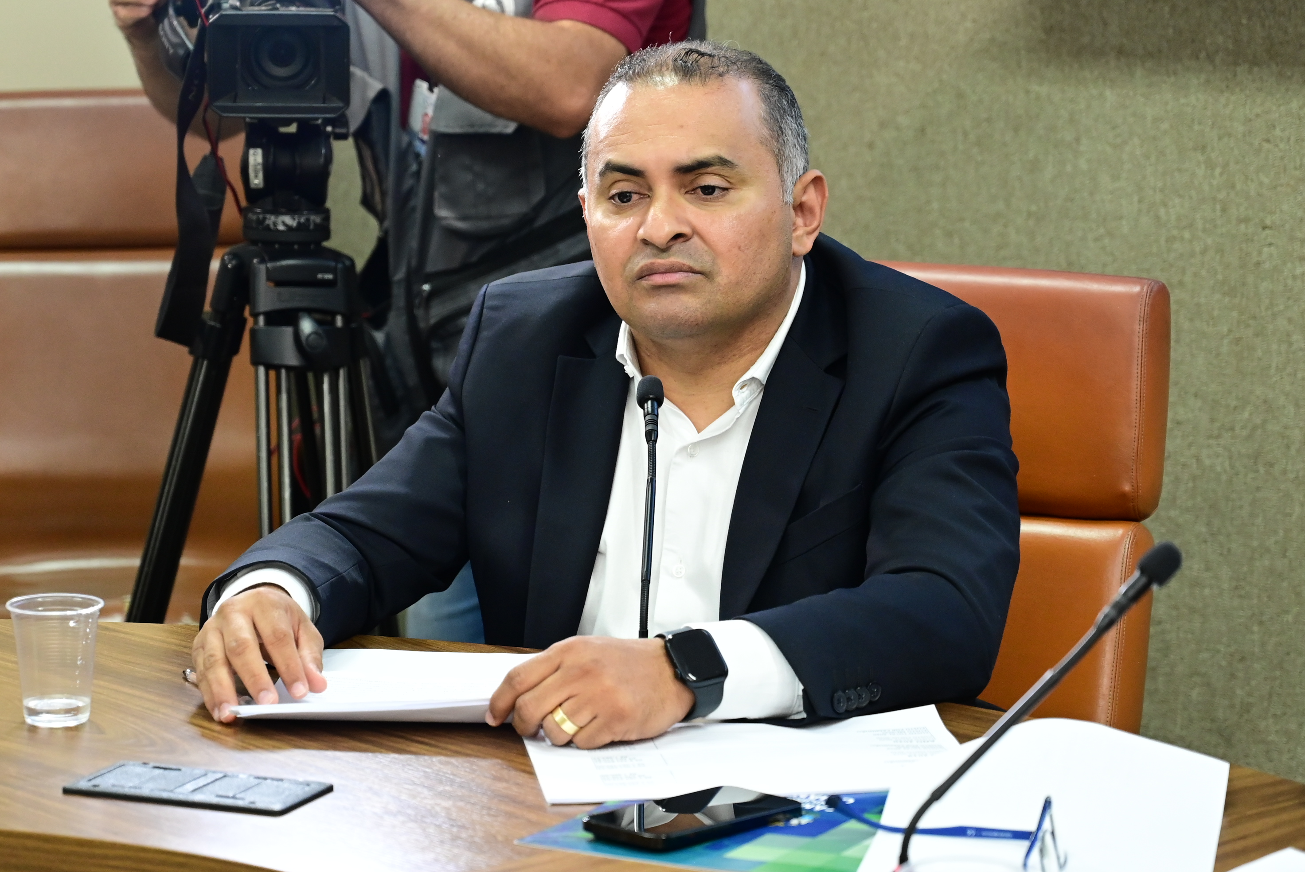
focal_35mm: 105
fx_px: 3809
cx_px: 652
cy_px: 436
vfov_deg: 13.1
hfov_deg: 19.4
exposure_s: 1/125
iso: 2500
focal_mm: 70
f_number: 4
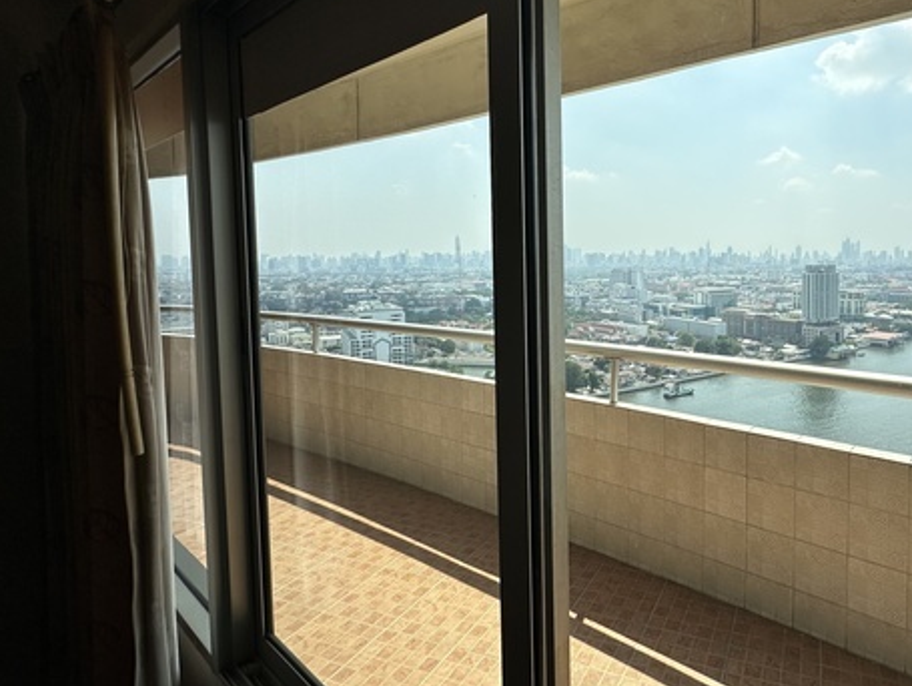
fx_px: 527
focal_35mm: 20
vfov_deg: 65.6
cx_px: 641
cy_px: 283
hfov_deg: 77.7
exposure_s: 1/932
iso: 50
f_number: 2.2
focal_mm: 2.22
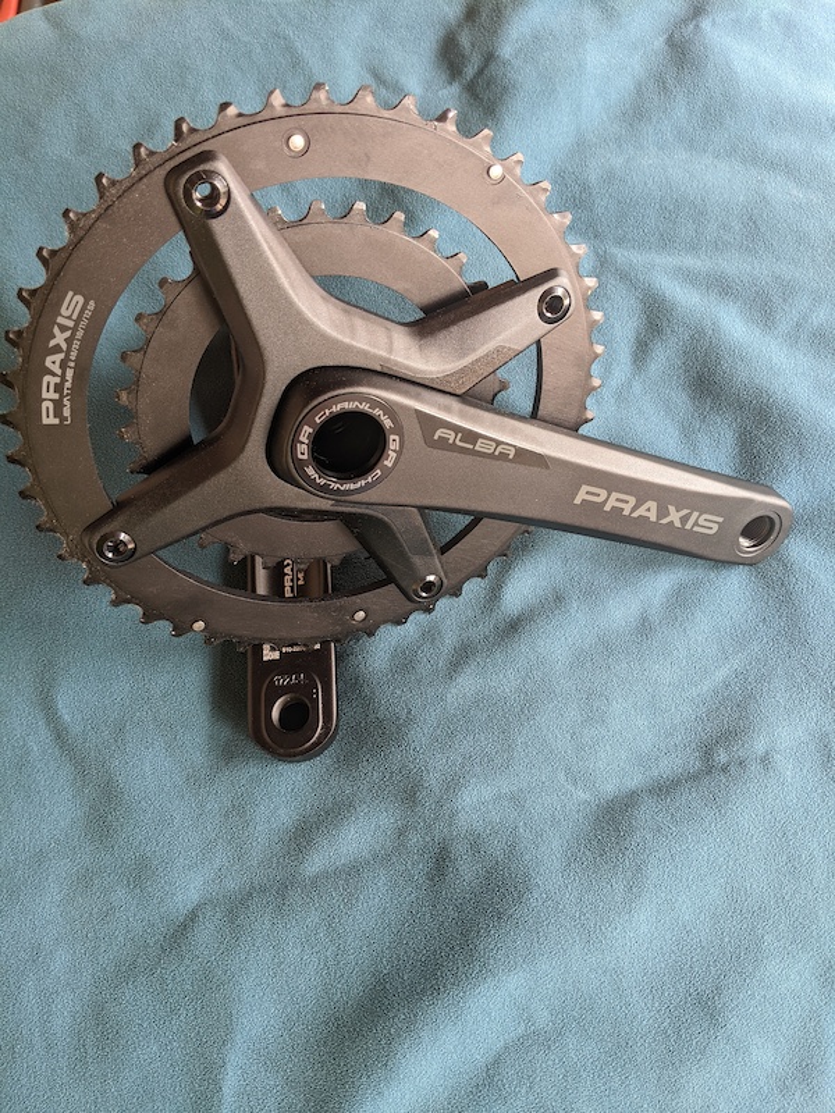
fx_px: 868
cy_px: 556
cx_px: 418
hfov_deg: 51.4
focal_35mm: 27
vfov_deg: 65.3
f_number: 1.8
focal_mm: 4.44
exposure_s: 1/51.4
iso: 64
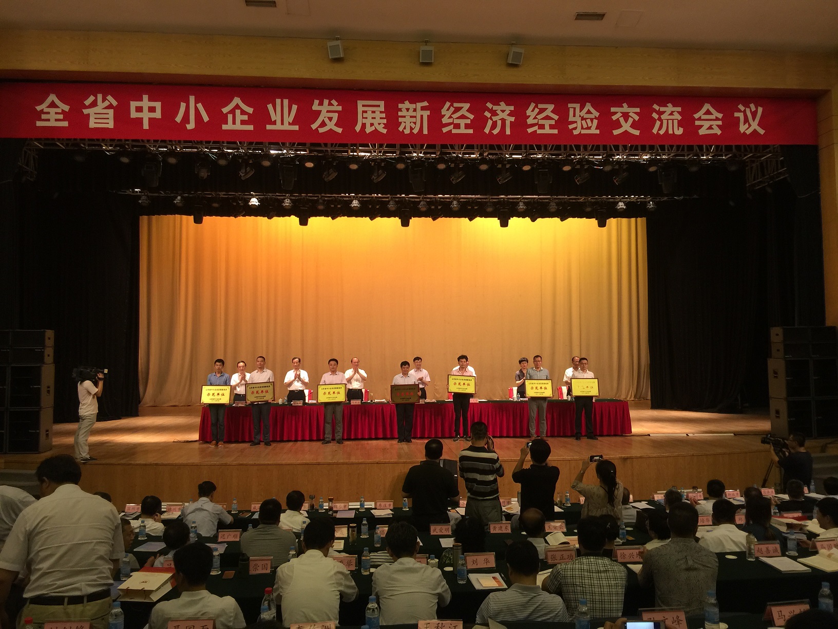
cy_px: 314
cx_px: 419
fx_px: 702
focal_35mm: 29
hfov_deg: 61.7
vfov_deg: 48.2
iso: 50
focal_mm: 4.15
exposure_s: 1/17
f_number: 2.2
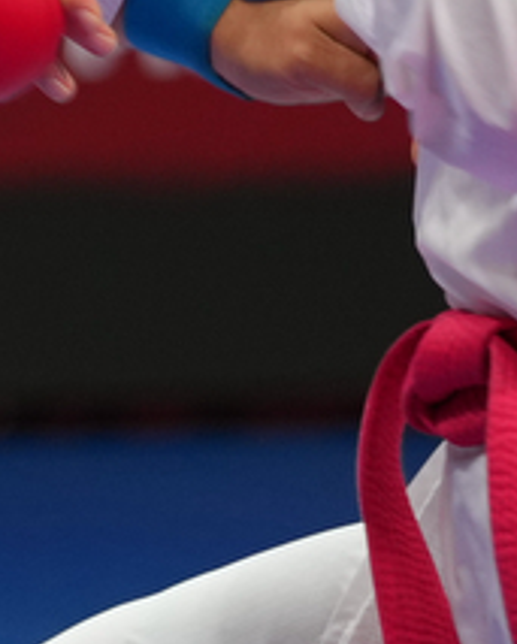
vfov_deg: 1.5
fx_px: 24430
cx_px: -653
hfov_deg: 1.2
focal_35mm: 1280
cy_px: -420
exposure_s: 1/1000
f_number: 2.8
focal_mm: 182
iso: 800
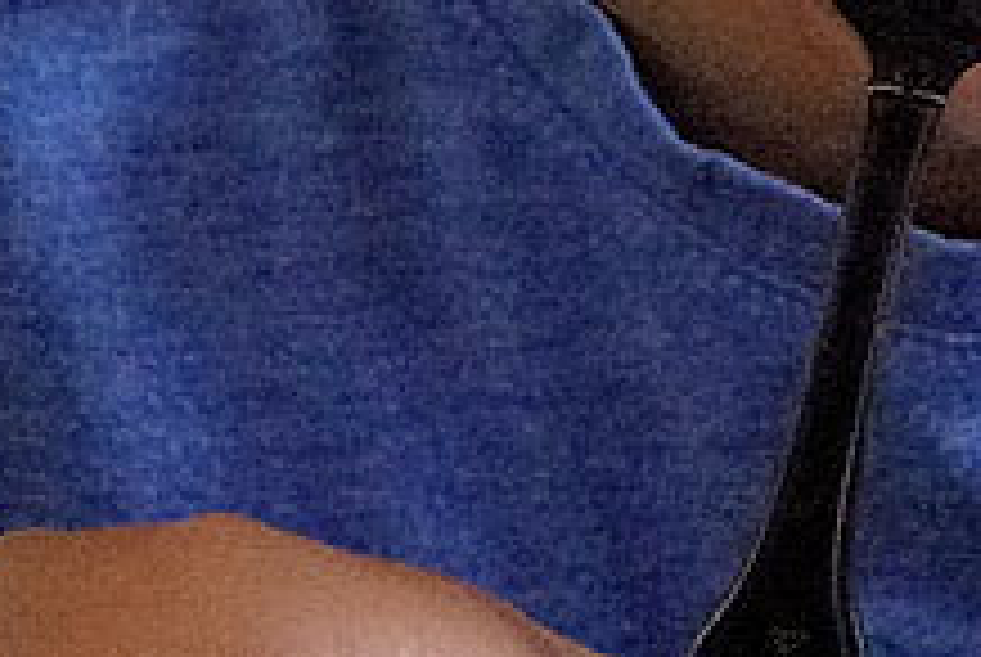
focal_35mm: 380
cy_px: -839
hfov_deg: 5.4
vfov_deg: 3.6
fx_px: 10369
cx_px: 819
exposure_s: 1/125
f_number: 3.5
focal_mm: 30.5
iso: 5000
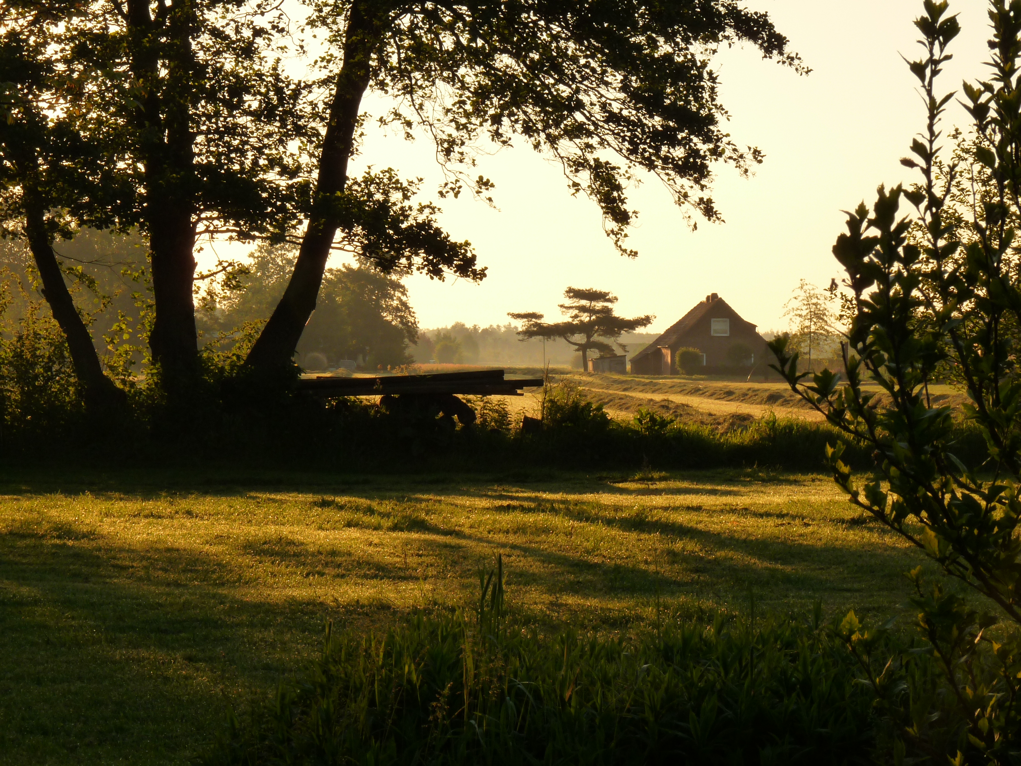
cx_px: 510
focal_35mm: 122
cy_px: 383
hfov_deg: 16.1
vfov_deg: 12.1
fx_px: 3598
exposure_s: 1/200
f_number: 8
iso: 160
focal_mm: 21.6
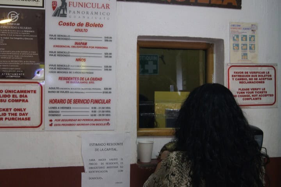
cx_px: 140
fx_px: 304
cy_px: 94
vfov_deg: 34.2
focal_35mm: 39
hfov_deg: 49.6
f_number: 5.6
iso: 800
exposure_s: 1/60
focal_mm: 26
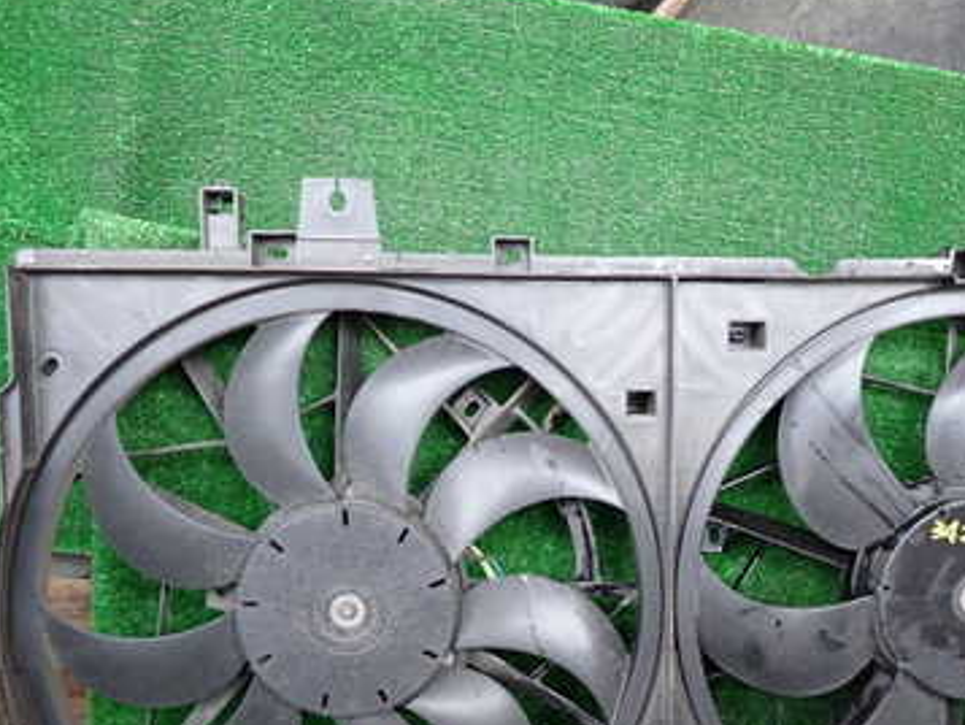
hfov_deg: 44.3
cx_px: 624
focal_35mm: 42
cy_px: 484
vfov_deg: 34.1
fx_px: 1171
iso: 160
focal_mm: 4.5
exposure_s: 1/60
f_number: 2
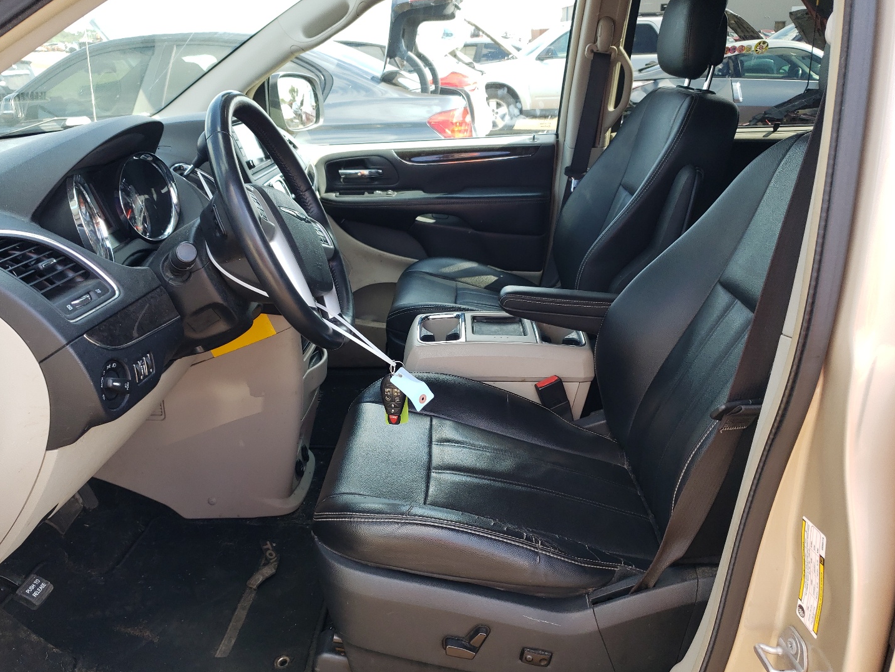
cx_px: 416
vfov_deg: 48.2
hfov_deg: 61.6
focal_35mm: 29
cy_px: 360
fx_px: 750
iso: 50
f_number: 1.5
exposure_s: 1/286
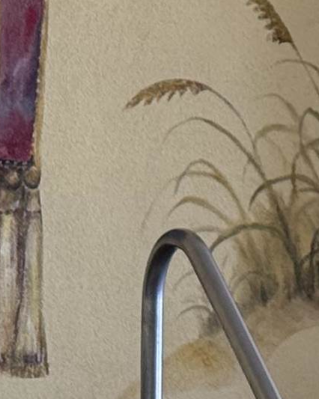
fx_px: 3188
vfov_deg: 7.1
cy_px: -74
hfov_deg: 5.6
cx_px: 651
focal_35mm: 270
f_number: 1.78
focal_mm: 6.76
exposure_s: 1/152
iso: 80
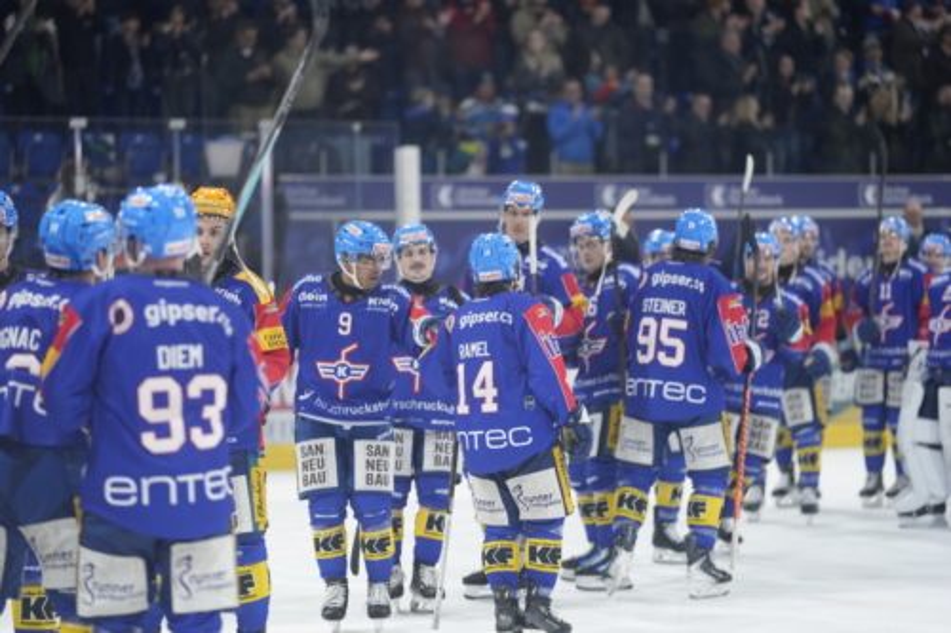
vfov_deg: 10.2
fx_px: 3565
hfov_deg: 15.2
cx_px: 476
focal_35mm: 135
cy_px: 316
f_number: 1.8
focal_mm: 135
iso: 1600
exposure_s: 1/2000
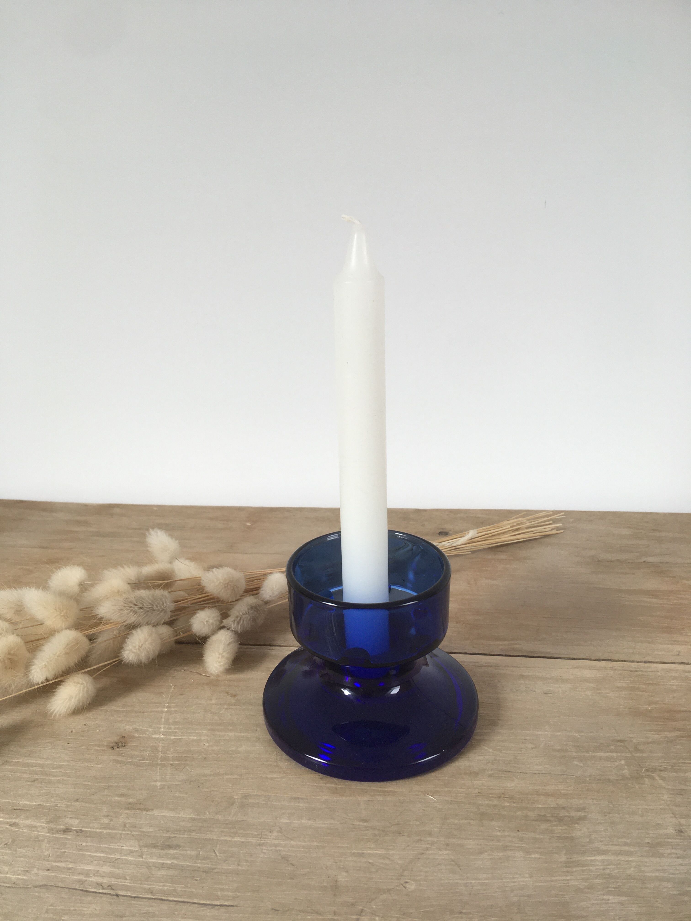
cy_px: 460
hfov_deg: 48.2
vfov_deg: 61.7
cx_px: 346
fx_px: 772
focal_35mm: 29
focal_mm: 4.15
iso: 40
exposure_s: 1/100
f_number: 2.2
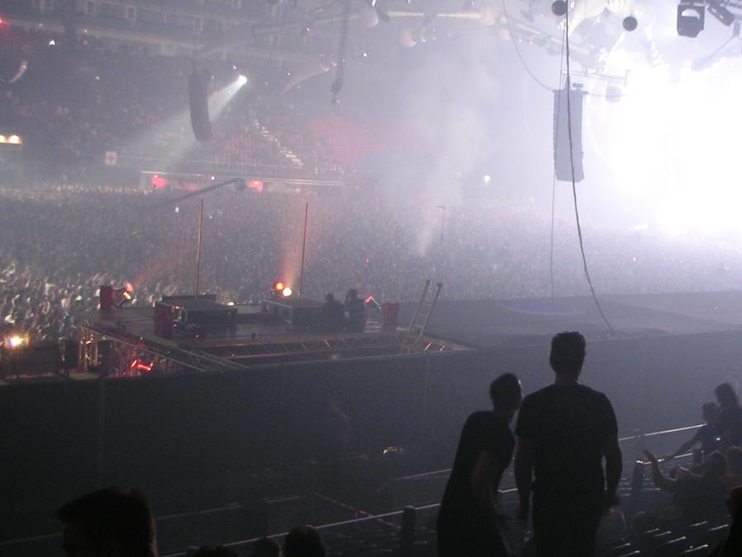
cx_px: 488
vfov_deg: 27.0
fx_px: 1158
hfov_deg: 35.2
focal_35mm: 54
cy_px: 264
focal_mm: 6
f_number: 2.8
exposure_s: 1/6
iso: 100
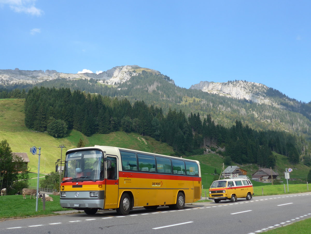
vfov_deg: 36.8
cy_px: 117
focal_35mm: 39
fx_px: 350
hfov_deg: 47.9
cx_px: 156
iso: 80
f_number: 2.8
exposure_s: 1/1000
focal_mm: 8
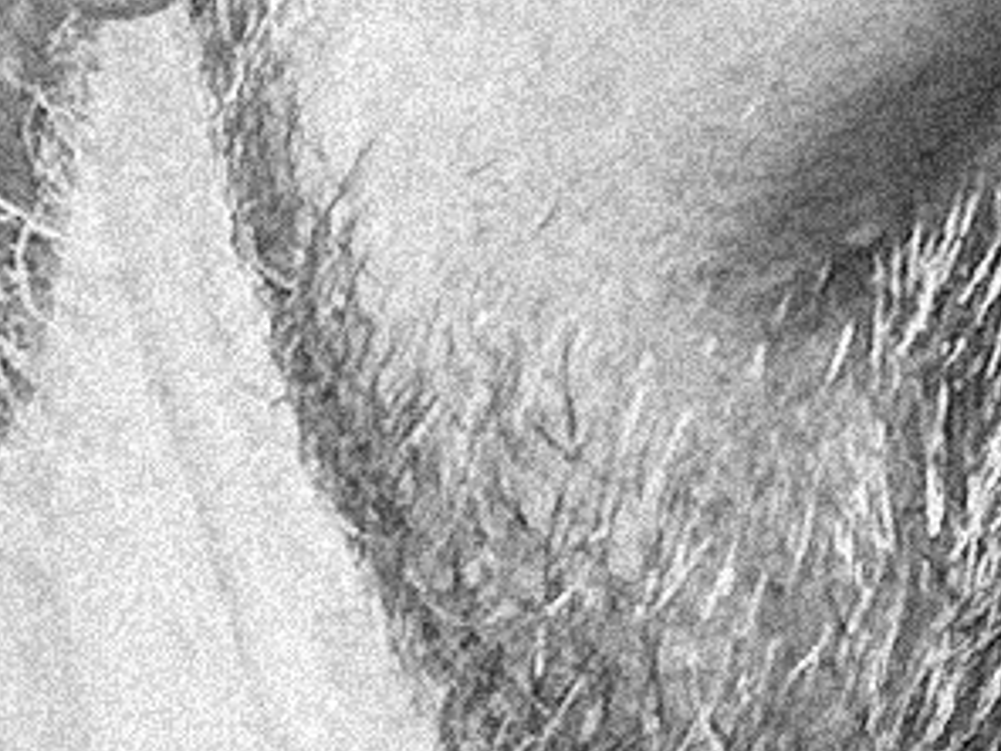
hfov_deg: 8.8
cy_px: -389
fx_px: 5668
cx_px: 2665
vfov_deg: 7.4
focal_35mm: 196
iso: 25
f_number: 1.9
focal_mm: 2.69
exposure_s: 1/297
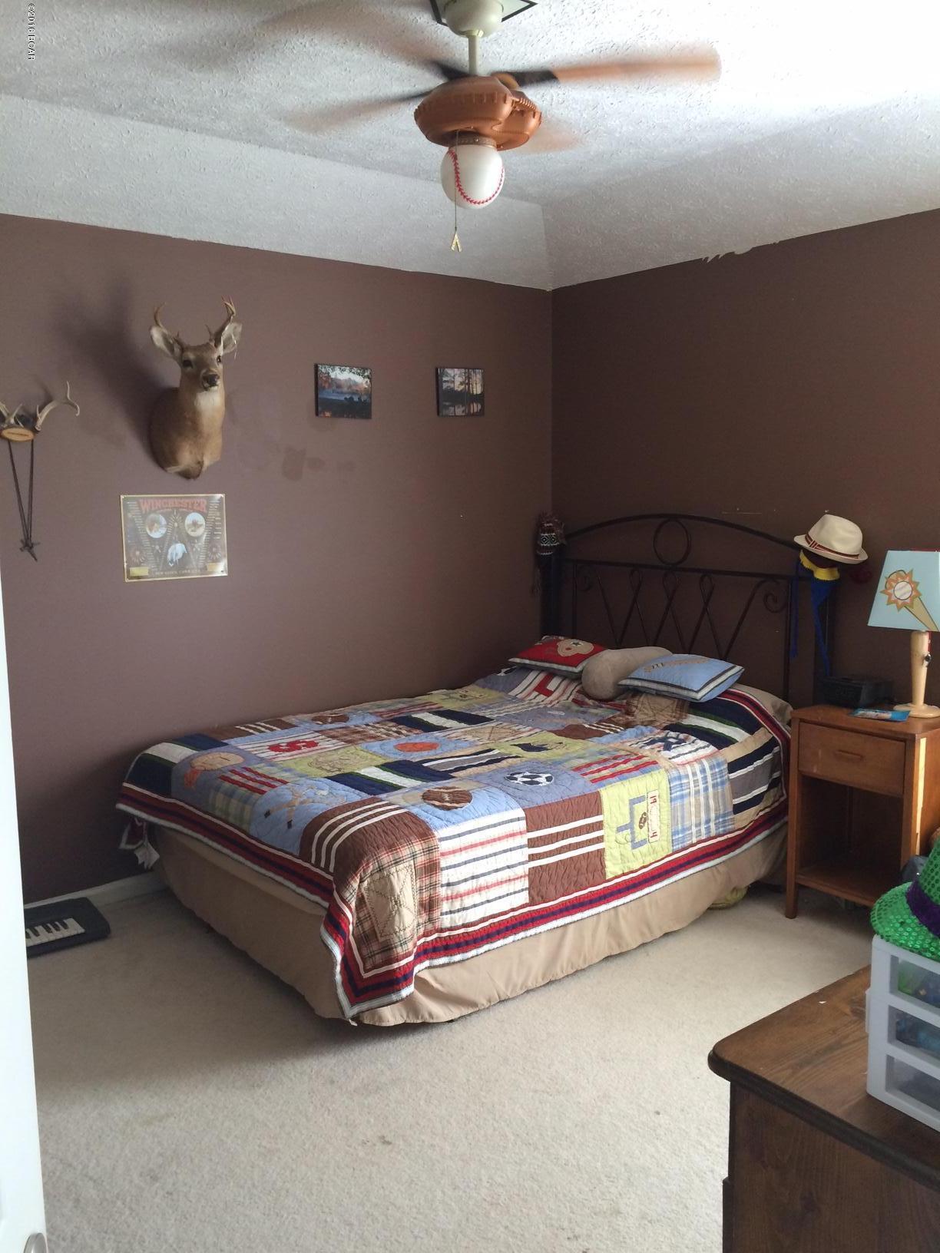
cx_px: 470
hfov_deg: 48.2
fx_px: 1050
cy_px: 626
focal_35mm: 29
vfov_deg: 61.7
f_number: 2.2
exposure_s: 1/30
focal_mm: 4.15
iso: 100
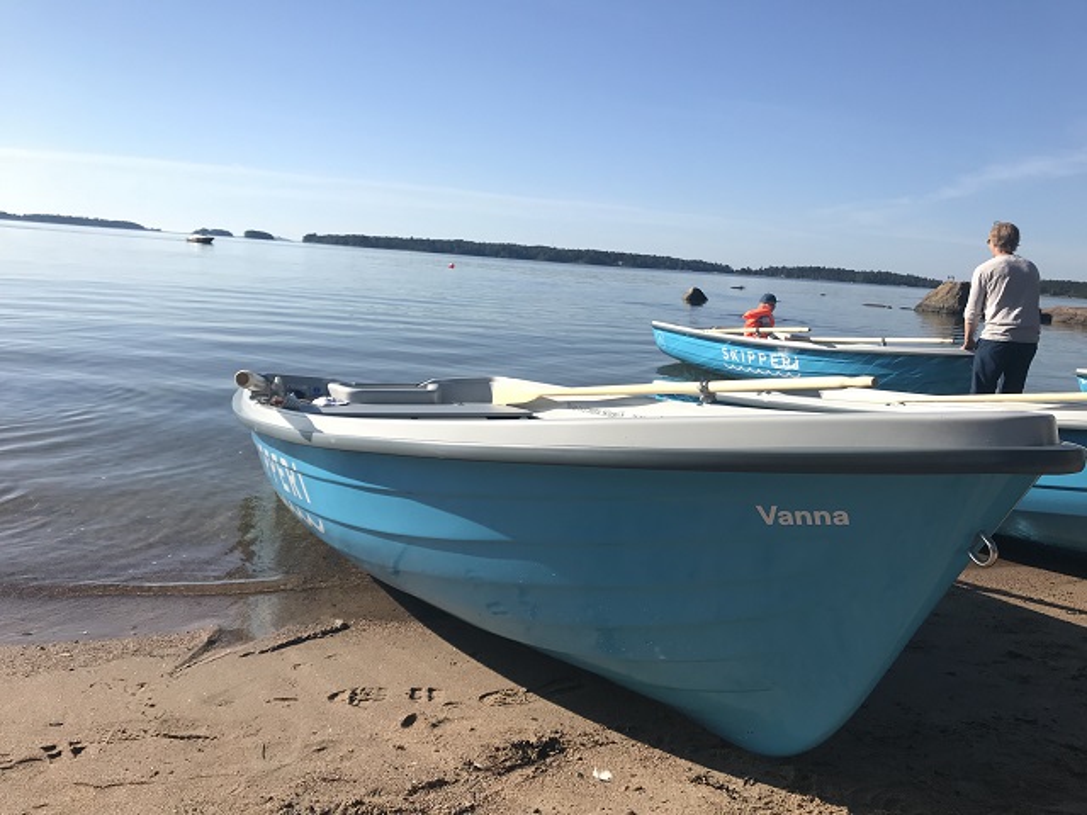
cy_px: 408
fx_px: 879
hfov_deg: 63.4
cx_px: 544
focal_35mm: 28
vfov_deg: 49.7
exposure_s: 1/2457
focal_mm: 3.99
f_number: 1.8
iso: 20
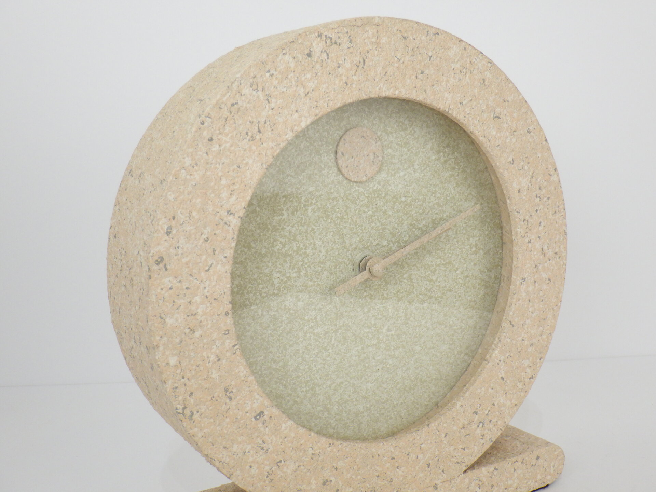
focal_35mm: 42
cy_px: 246
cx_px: 328
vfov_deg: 34.3
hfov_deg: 44.8
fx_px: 796
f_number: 4.2
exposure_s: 1/60
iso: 125
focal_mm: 7.5
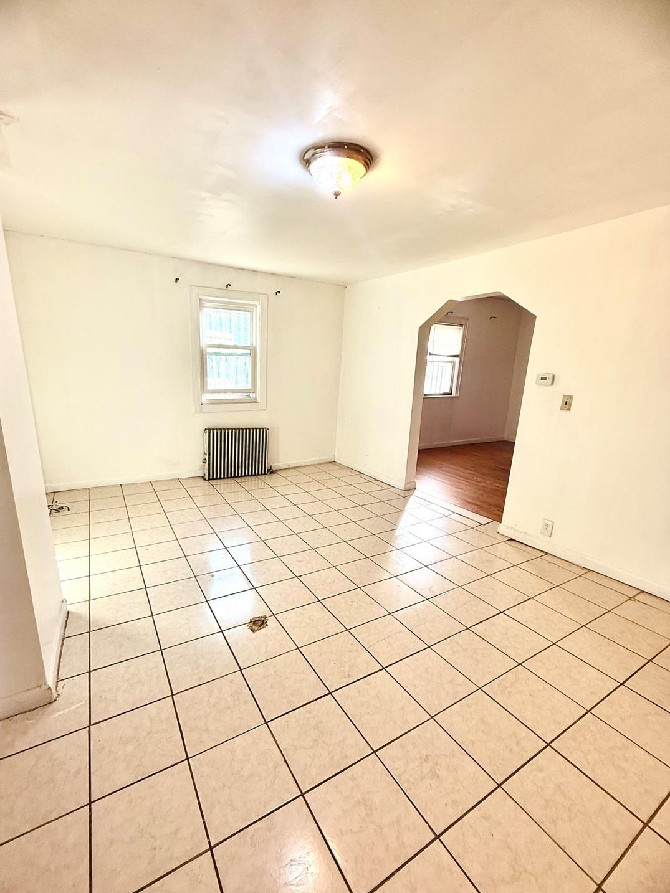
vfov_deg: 98.2
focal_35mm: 15
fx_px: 387
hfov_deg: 81.6
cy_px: 457
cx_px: 314
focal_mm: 2.22
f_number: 2.2
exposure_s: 1/120
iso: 80
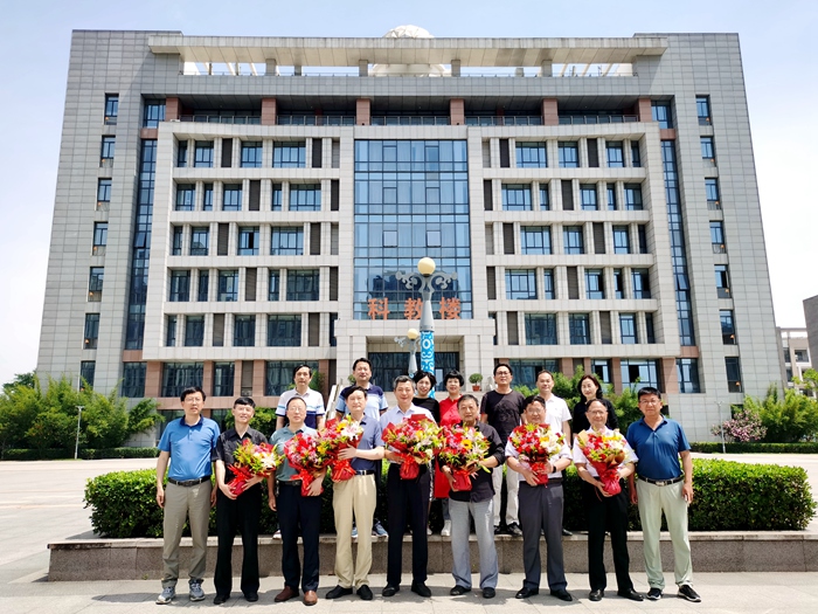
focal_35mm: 27
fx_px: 638
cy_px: 307
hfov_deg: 65.3
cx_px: 409
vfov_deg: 51.4
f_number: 1.8
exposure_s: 1/2427
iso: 50
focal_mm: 5.58
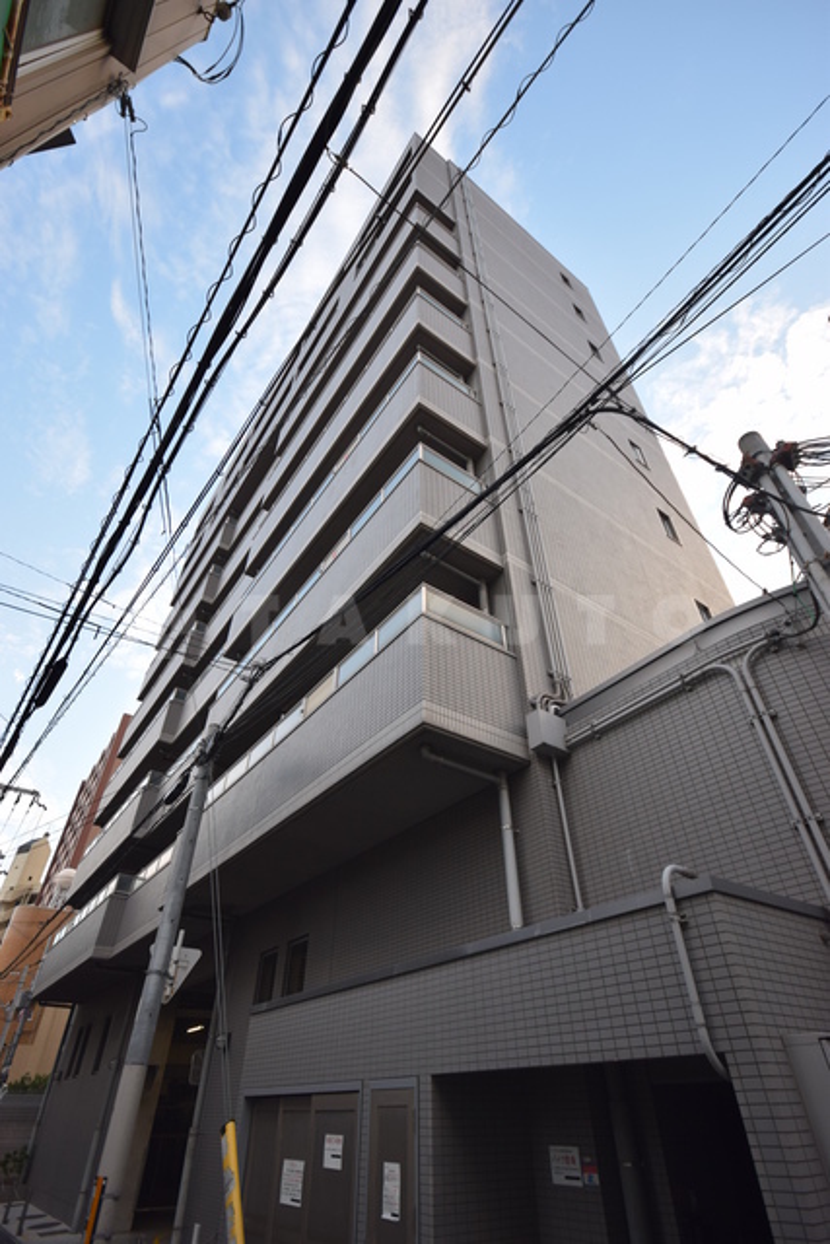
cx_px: 415
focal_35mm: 17
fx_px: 596
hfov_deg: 69.7
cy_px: 622
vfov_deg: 92.4
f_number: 6.3
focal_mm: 11.5
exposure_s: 1/160
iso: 400
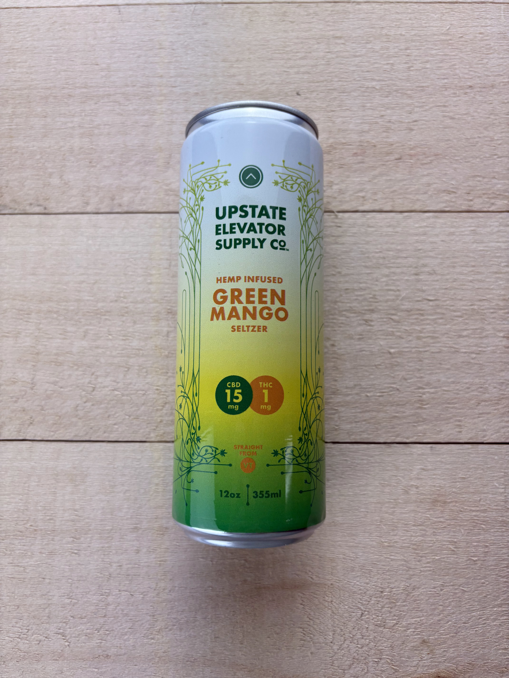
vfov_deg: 67.3
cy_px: 339
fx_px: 510
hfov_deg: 53.1
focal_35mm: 26
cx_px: 254
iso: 40
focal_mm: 5.96
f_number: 1.6
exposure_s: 1/241
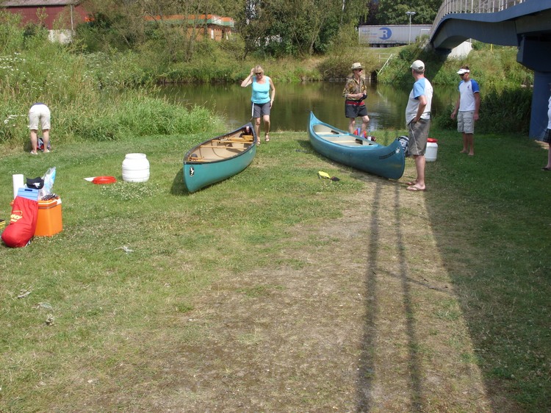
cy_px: 206
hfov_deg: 49.0
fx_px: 605
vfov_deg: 37.7
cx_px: 276
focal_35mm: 38
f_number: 4.9
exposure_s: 1/260
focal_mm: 6.3
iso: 50
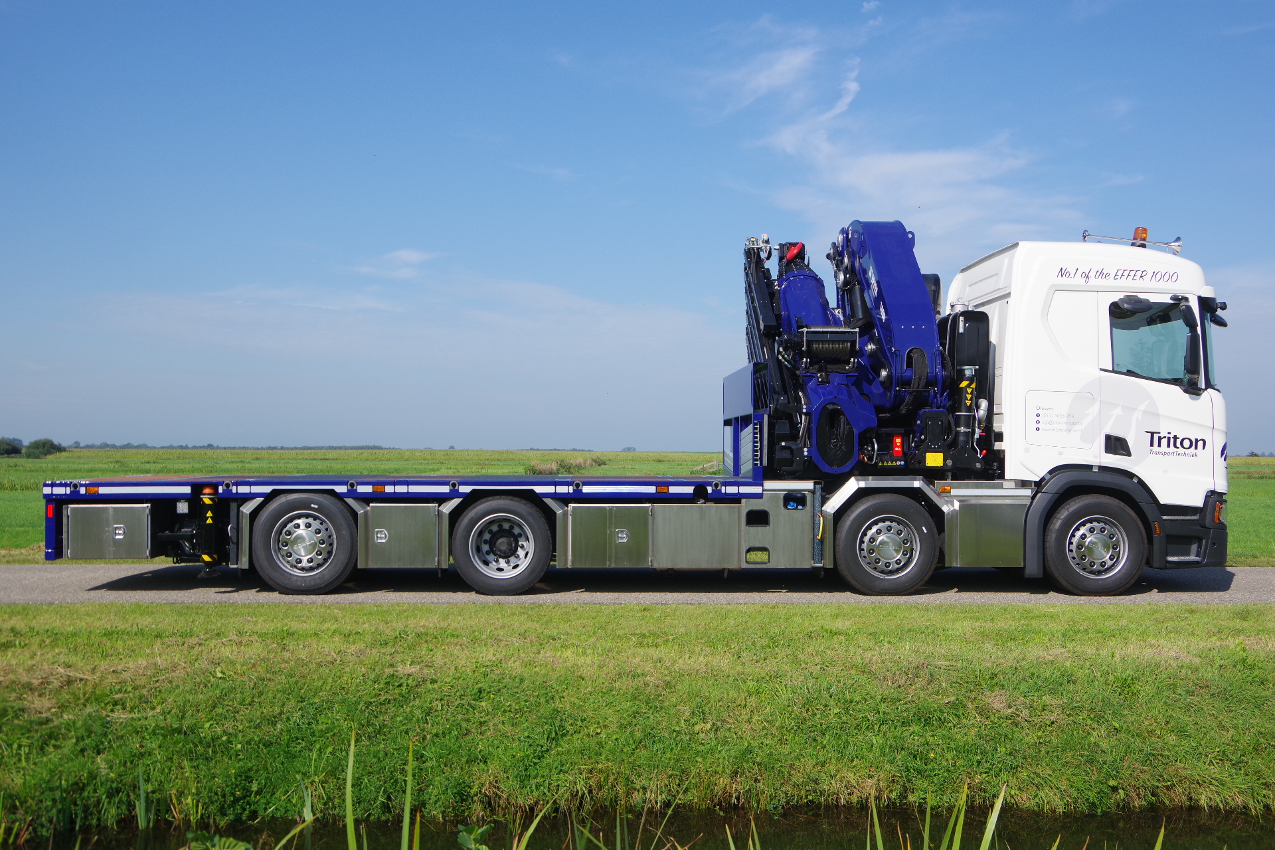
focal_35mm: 36
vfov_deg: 36.9
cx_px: 638
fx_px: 1275
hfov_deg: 53.1
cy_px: 425
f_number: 6.3
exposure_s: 1/640
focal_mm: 24
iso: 200
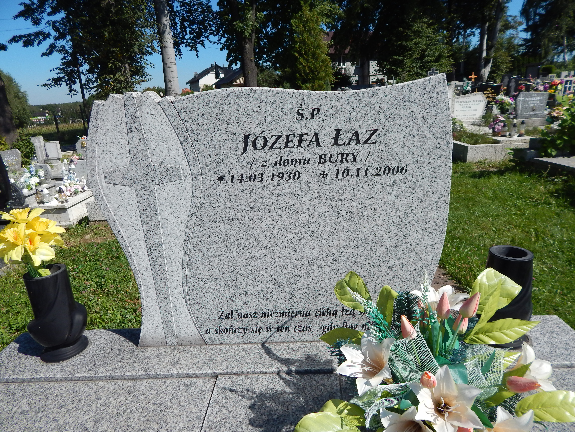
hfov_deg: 73.9
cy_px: 216
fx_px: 382
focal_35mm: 23
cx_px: 288
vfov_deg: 58.9
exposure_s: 1/800
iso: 125
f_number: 6
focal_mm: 4
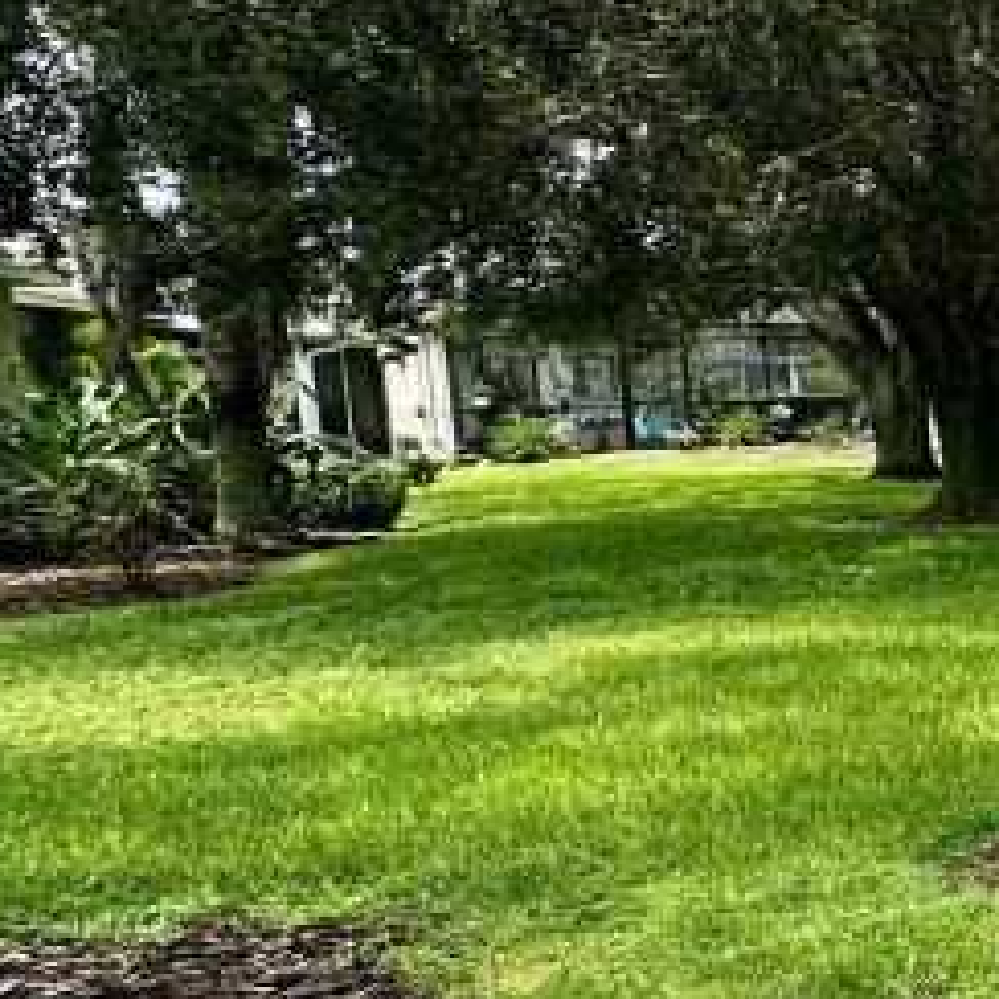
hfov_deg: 18.6
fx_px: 1698
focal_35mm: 52
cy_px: 483
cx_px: 2055
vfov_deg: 32.8
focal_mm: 2.22
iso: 50
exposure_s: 1/1435
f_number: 2.2
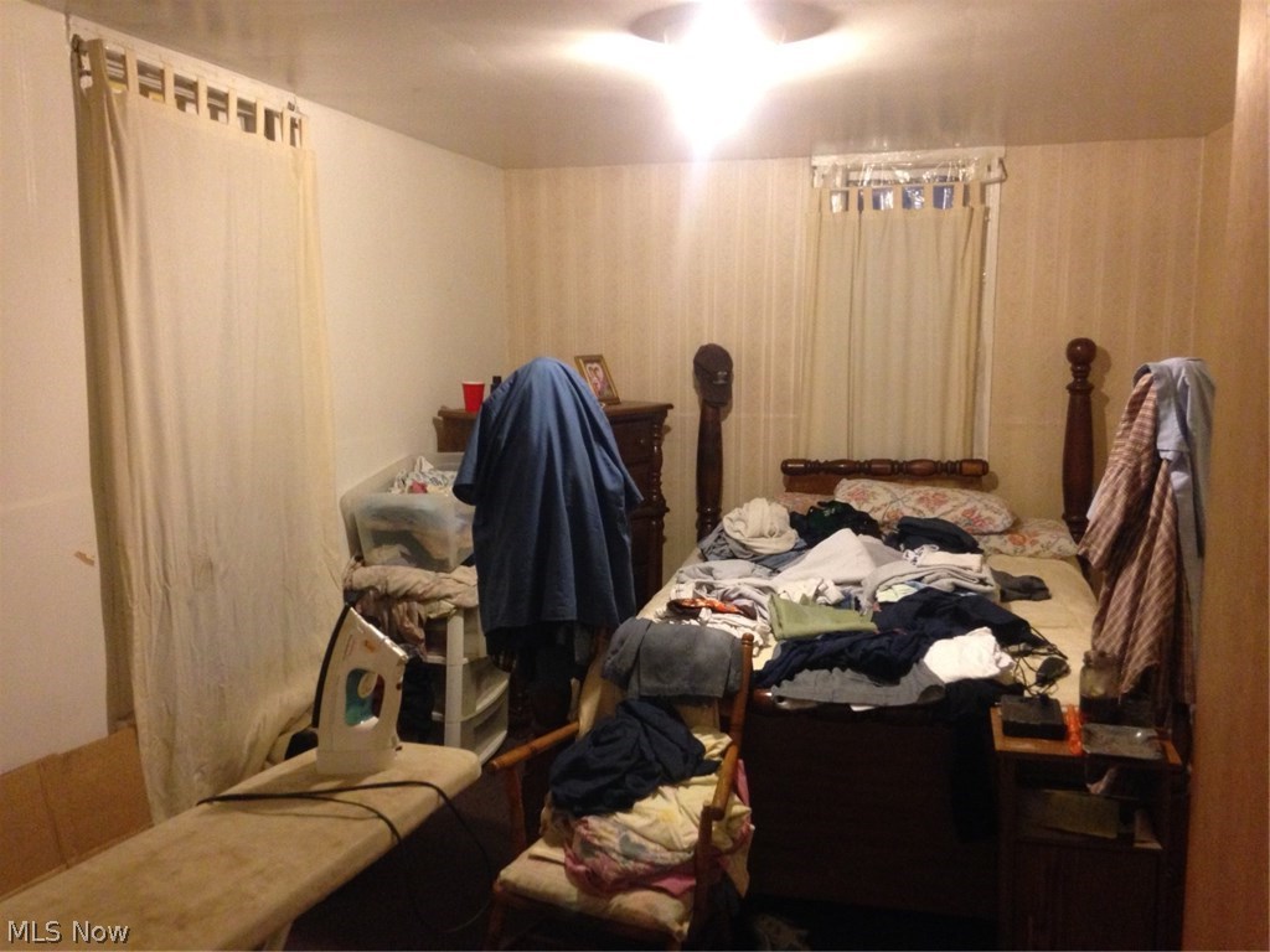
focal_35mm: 33
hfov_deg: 55.4
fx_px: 1211
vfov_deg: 42.9
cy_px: 476
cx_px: 635
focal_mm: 4.12
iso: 400
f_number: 2.4
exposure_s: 1/20
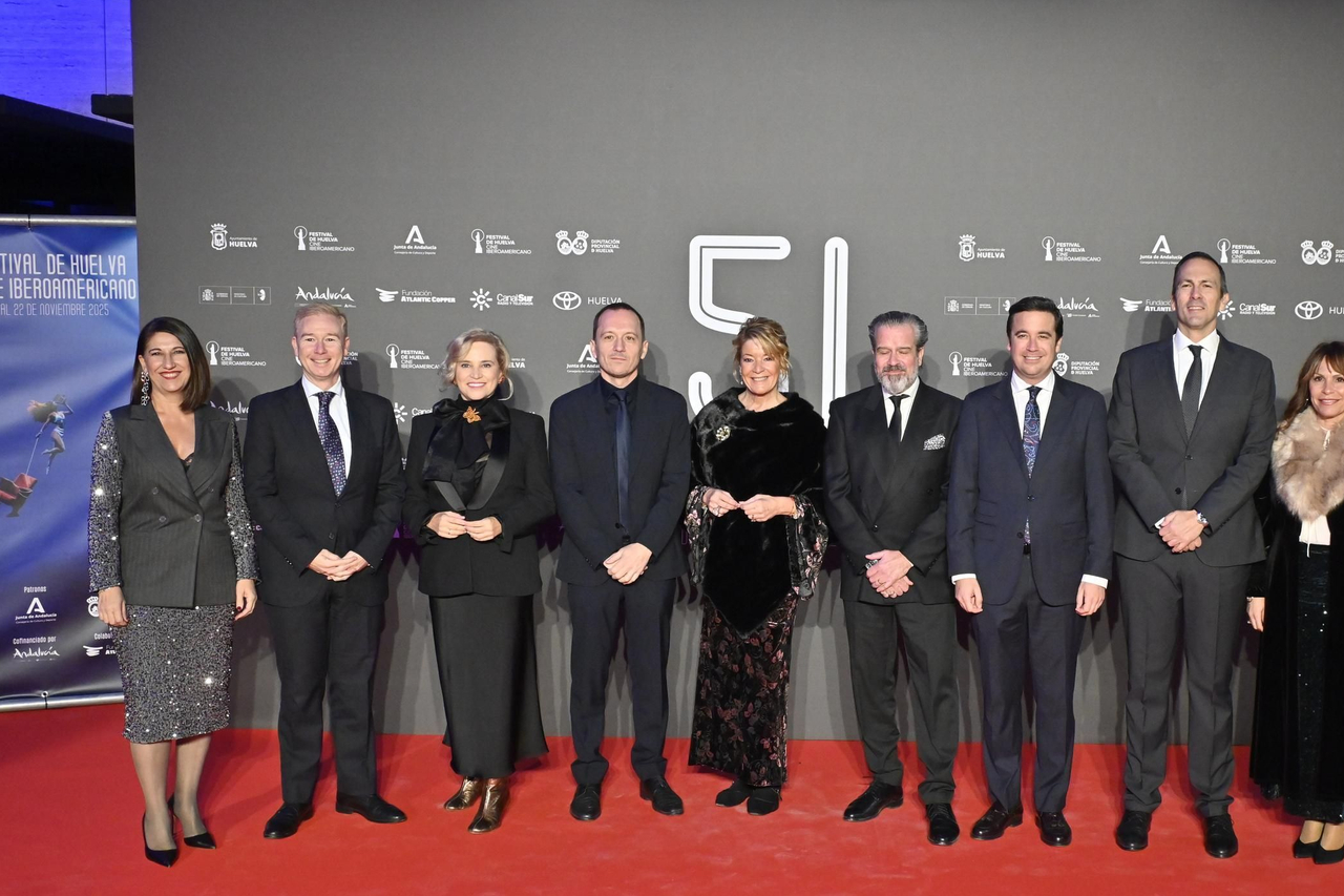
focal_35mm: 45
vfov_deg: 29.9
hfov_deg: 43.4
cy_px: 454
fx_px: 1680
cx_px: 797
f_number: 6.3
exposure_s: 1/160
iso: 2000
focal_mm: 24
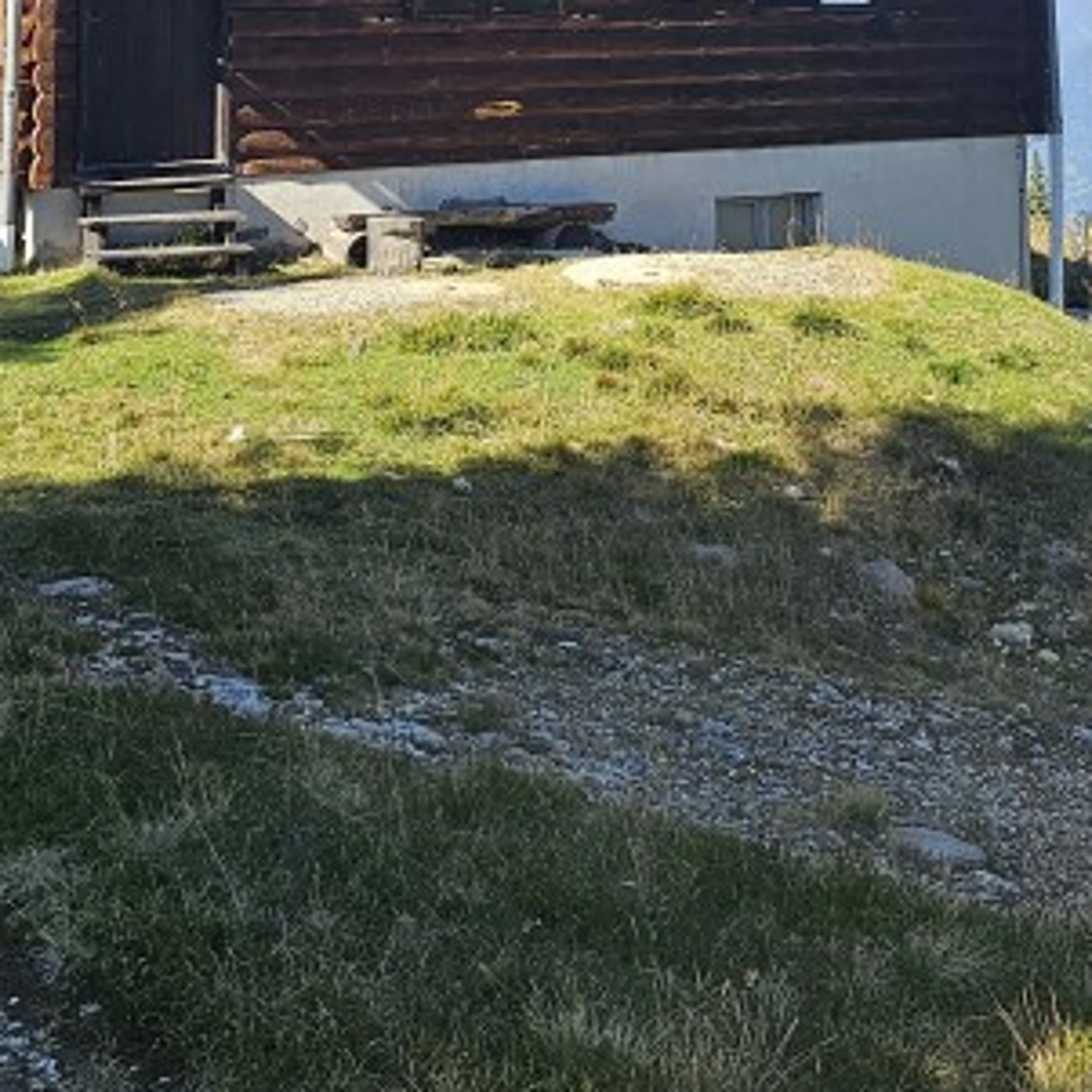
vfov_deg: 28.5
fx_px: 1927
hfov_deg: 31.6
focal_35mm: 54
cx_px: 450
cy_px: -138
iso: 20
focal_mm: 6.3
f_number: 1.7
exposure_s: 1/439
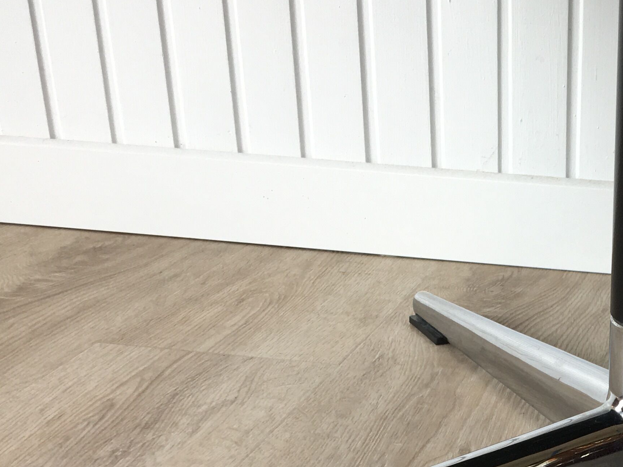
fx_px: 1224
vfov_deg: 20.9
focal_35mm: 68
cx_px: 608
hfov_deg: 27.1
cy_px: 470
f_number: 2.2
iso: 32
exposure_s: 1/50
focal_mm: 4.15
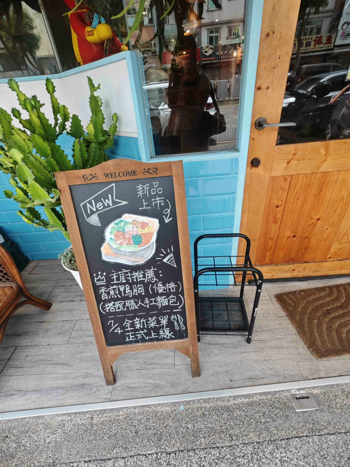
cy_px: 234
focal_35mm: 14
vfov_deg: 102.1
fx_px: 189
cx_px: 175
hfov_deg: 85.7
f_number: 1.8
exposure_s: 1/576
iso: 100
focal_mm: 2.03
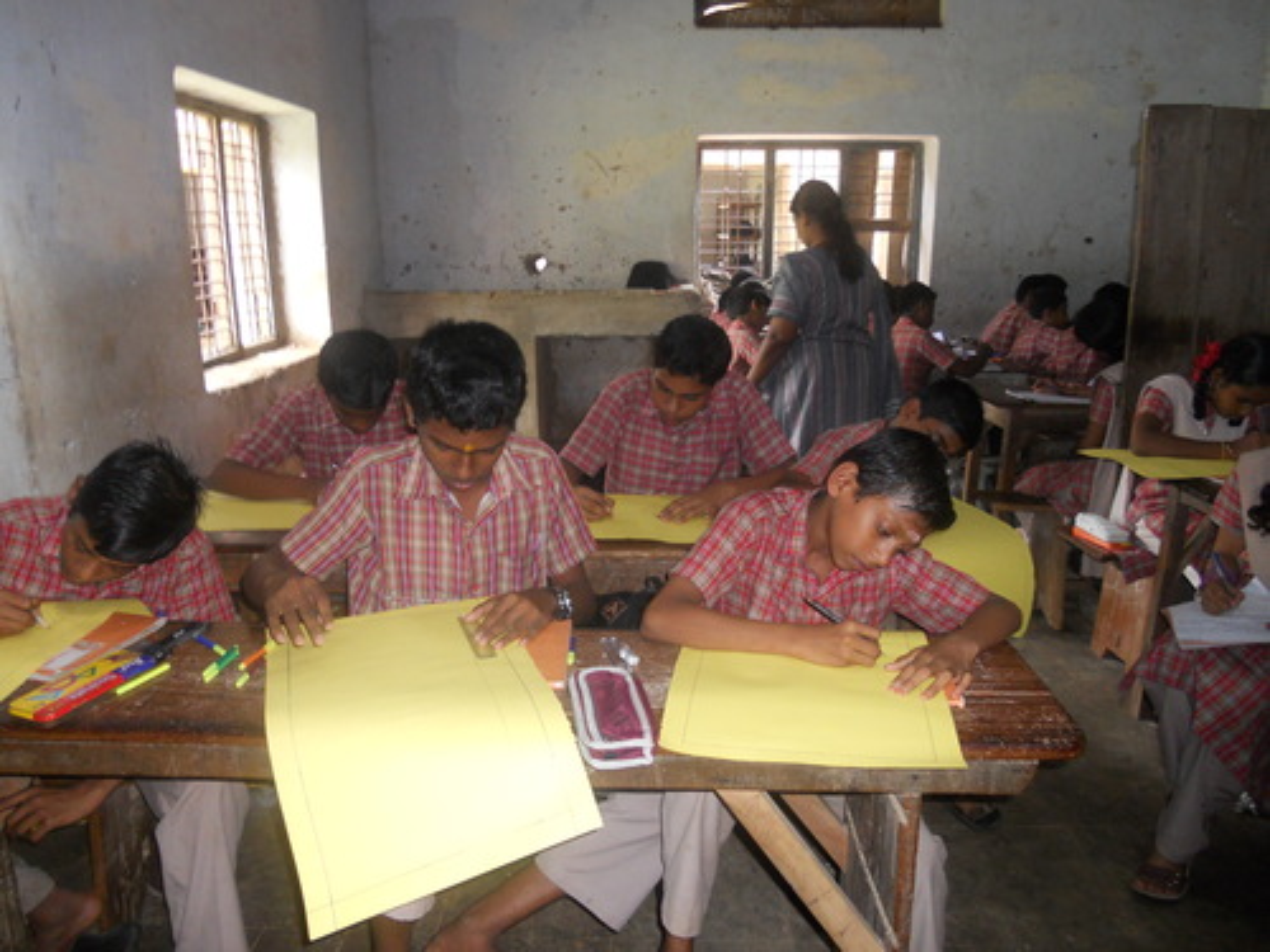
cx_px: 635
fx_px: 991
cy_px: 476
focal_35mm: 27
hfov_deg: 65.3
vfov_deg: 51.4
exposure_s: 1/25
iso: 250
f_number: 3.2
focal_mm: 4.9
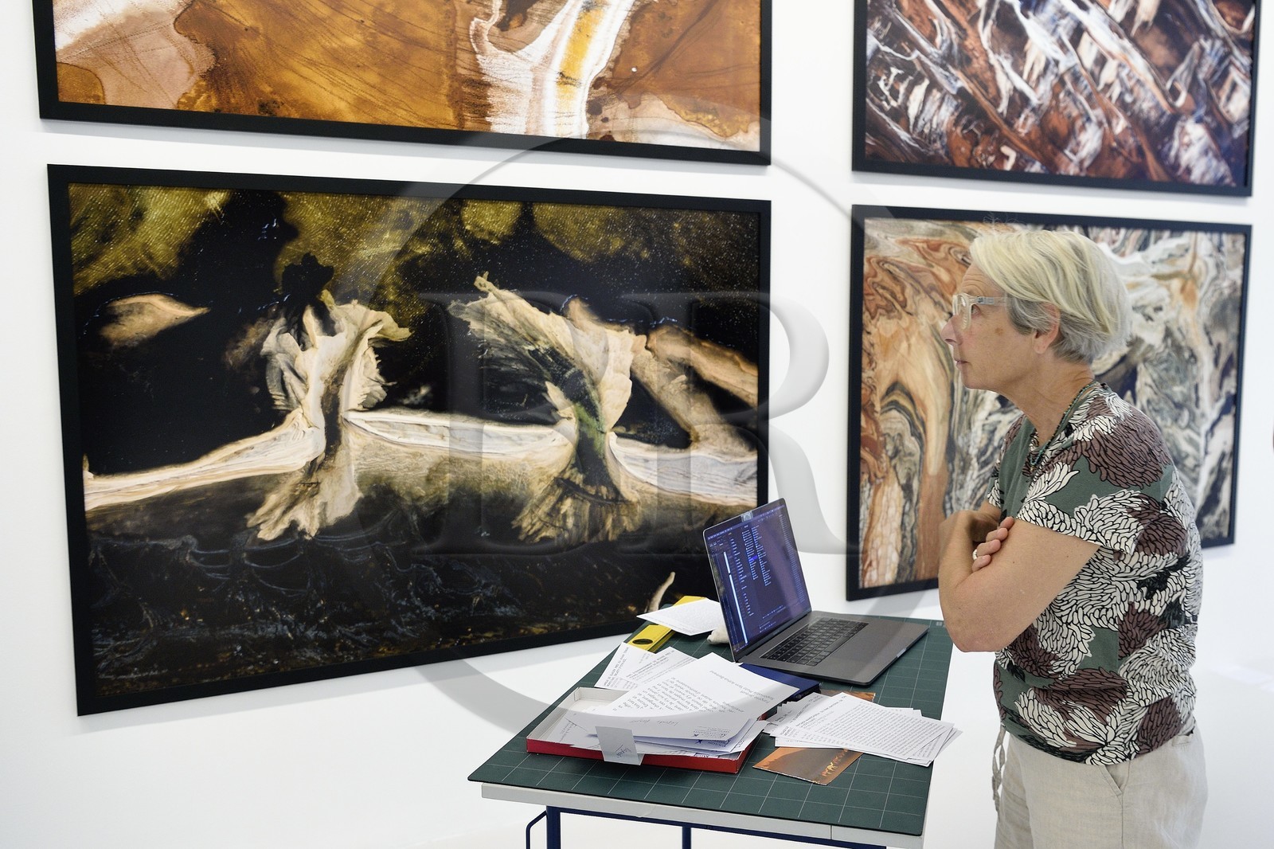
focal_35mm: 29
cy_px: 424
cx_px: 637
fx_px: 1026
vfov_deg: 44.9
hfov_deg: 63.7
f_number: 4
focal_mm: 29
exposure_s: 1/160
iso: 1600
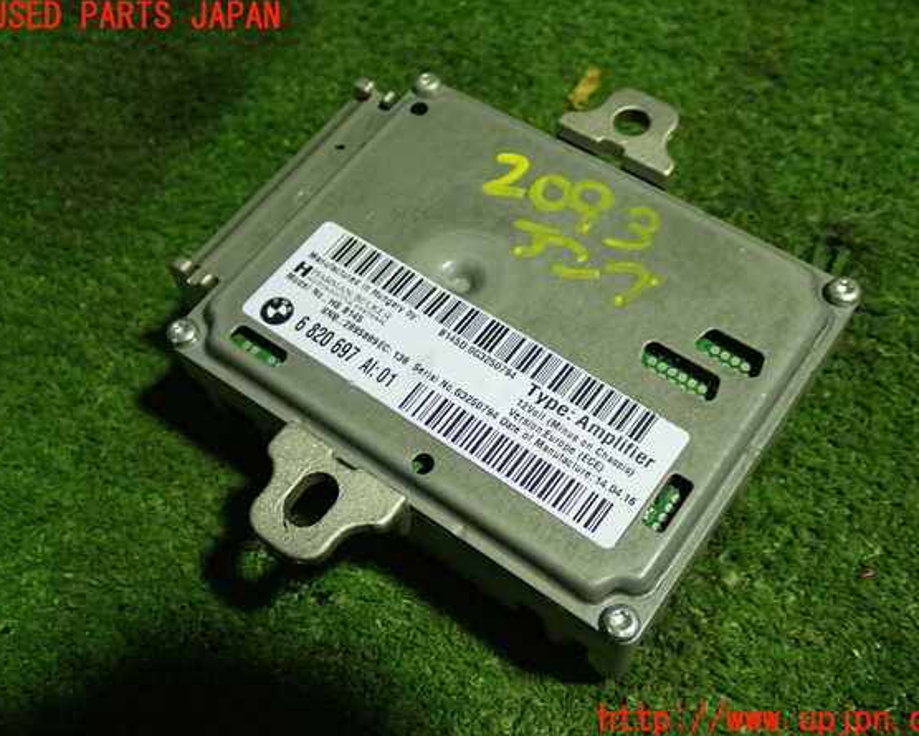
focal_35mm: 40
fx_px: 1088
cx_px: 476
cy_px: 369
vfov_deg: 37.3
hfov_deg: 45.8
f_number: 2.7
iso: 250
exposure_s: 1/40
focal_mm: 6.83
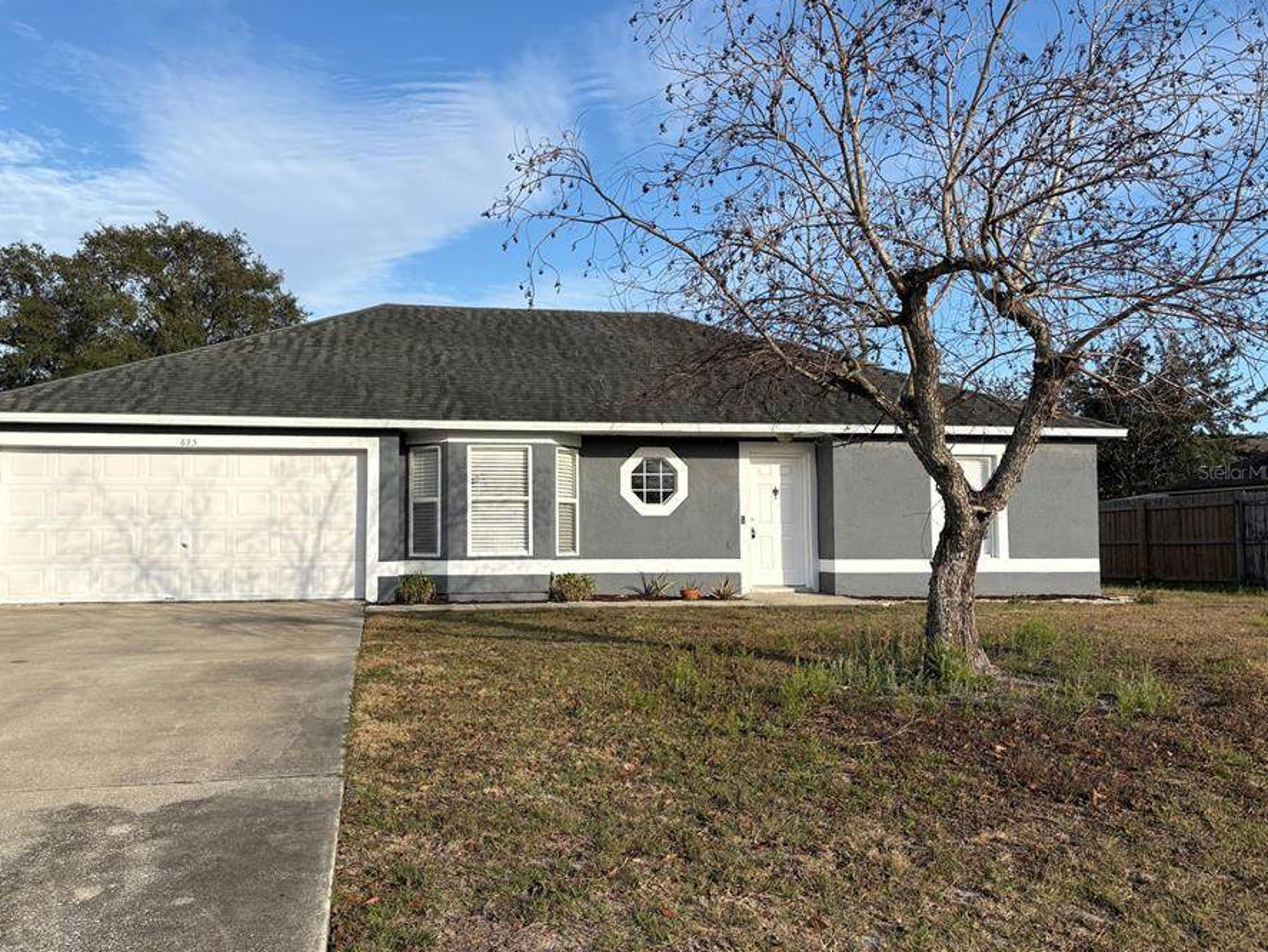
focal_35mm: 30
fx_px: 1099
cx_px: 553
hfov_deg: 59.7
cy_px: 472
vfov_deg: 46.8
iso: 50
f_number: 1.6
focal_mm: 5.96
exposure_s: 1/2985
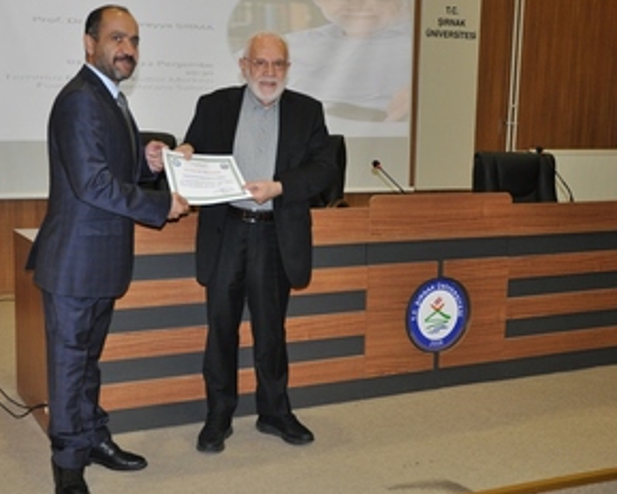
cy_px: 218
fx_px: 888
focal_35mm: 49
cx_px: 220
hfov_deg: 38.0
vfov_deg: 31.0
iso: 800
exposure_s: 1/60
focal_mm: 25
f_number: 4
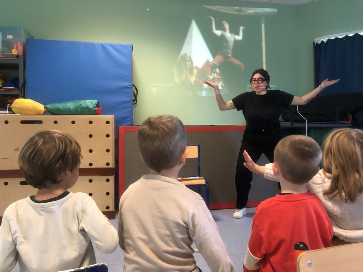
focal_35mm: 28
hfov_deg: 63.4
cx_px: 182
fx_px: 294
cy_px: 136
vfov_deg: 49.7
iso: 64
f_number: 1.8
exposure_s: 1/15
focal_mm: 4
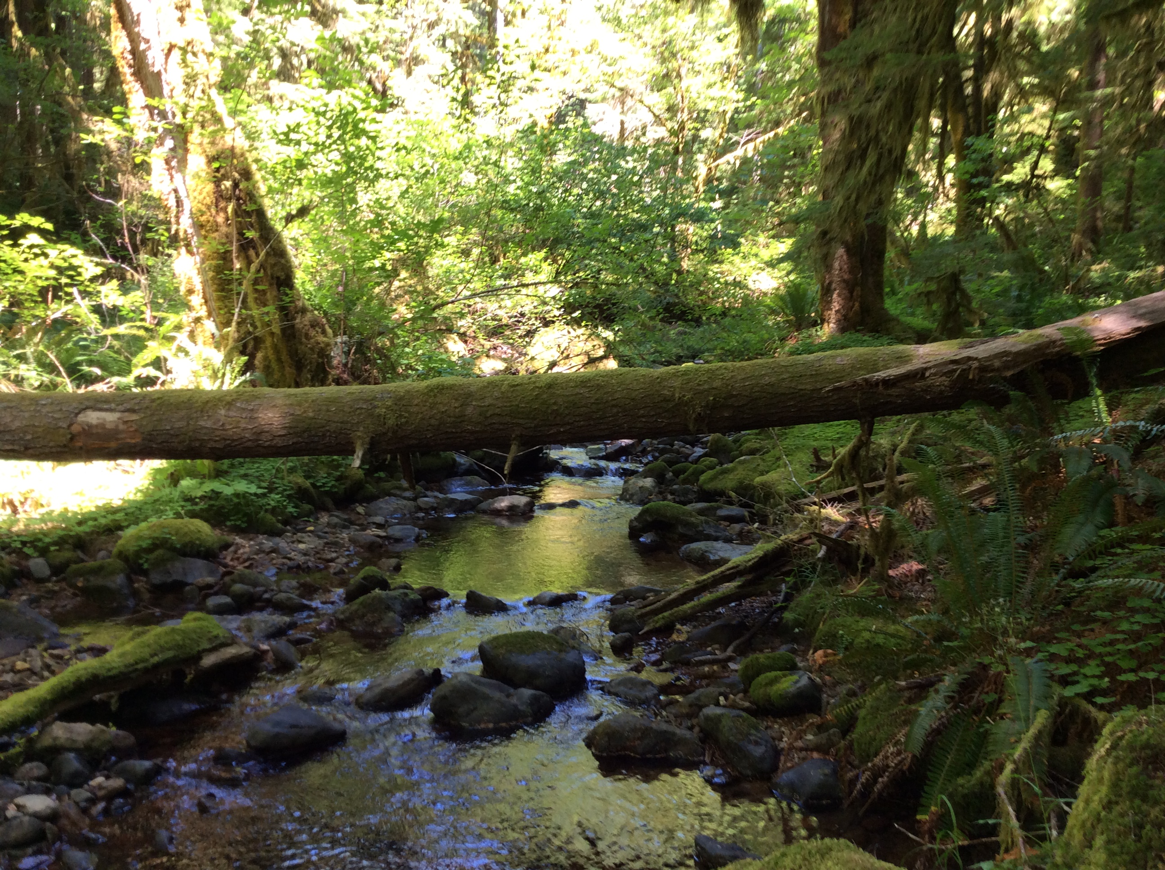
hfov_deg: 55.4
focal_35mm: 33
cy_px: 435
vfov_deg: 42.8
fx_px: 1109
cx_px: 582
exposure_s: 1/40
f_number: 2.4
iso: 40
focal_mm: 3.3
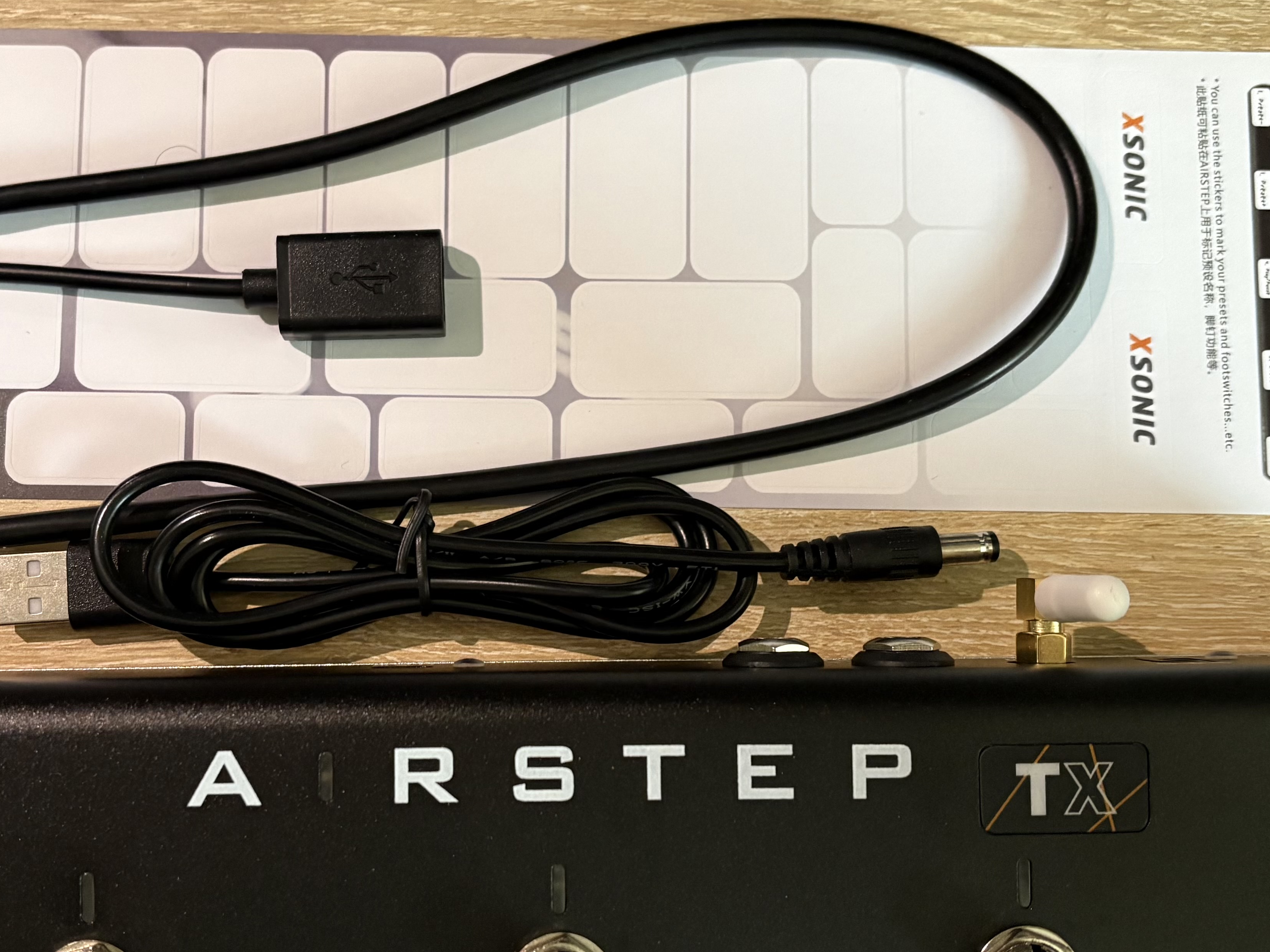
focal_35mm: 45
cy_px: 493
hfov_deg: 42.0
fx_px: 1651
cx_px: 537
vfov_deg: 32.2
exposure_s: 1/48
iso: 500
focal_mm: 5.96
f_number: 1.6
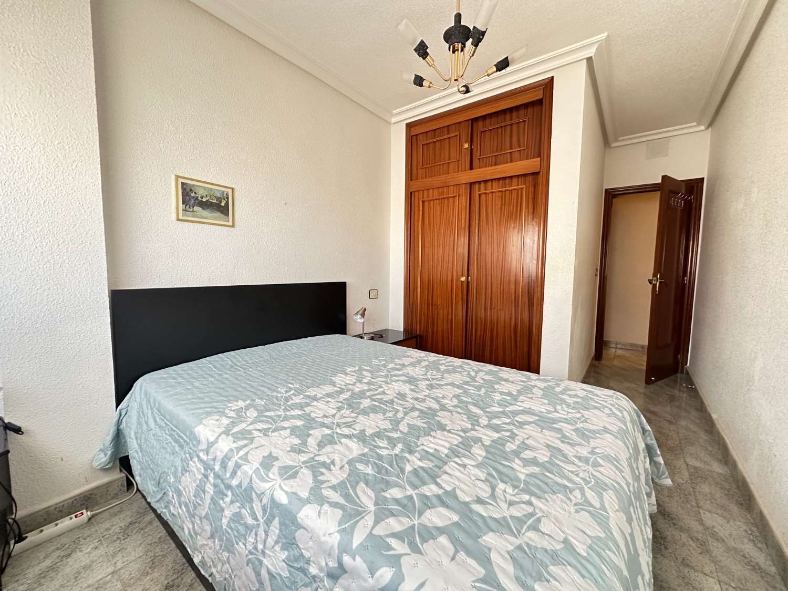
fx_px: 319
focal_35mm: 14
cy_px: 296
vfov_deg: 85.7
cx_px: 394
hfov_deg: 102.1
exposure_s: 1/60
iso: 500
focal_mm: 2.22
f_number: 2.2
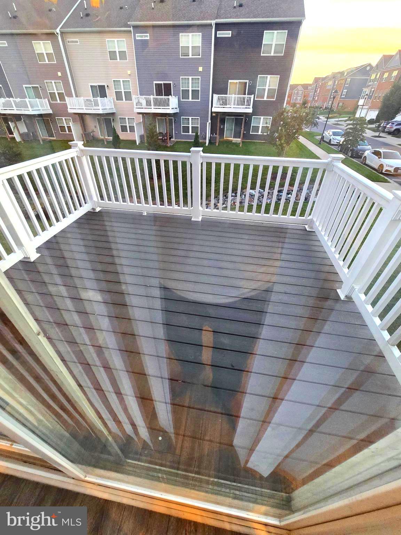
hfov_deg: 89.9
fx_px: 201
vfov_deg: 106.2
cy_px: 268
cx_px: 200
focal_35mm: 13
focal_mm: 2.2
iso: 200
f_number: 2.2
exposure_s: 1/60
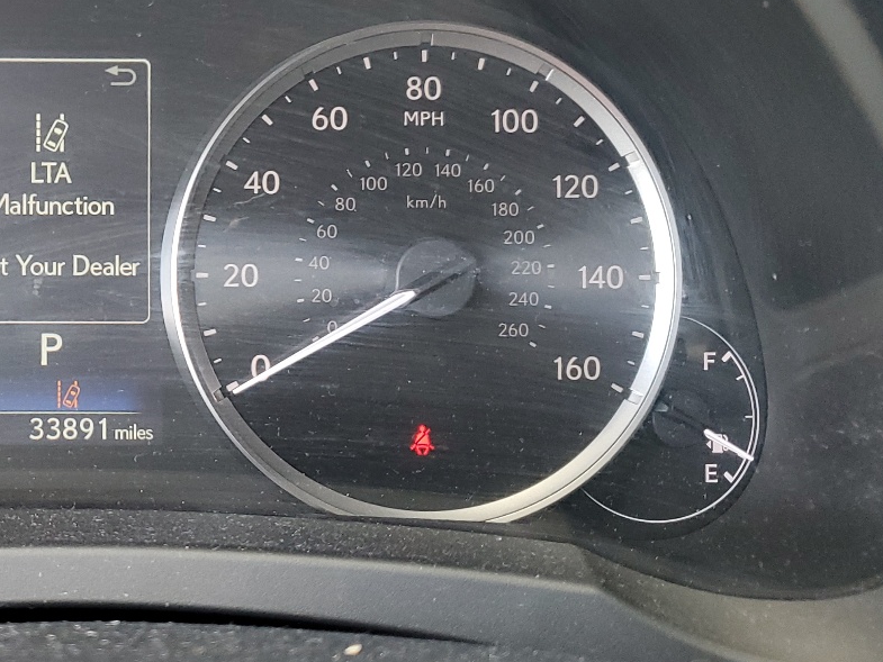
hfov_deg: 33.6
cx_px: 35
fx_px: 1352
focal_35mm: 53
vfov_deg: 27.5
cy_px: 255
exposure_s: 1/100
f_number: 1.5
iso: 92
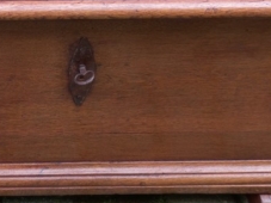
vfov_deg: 18.8
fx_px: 602
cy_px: 26
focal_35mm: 77
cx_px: 66
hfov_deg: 25.0
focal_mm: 4.6
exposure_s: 1/50
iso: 32
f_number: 1.8
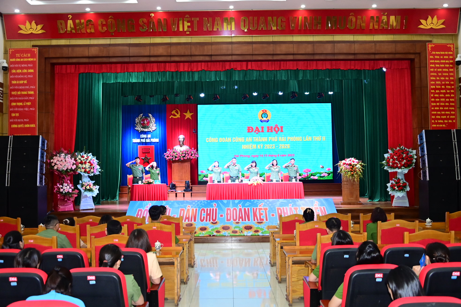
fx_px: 423
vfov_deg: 40.0
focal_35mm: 33
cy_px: 154
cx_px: 230
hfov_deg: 57.2
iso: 1600
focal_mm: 22
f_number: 3.8
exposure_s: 1/200
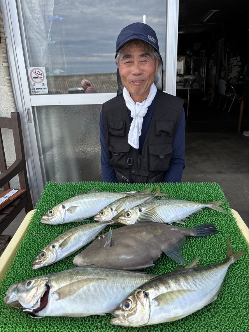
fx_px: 249
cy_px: 166
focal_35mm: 26
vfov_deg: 67.3
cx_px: 124
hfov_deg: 53.0
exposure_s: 1/1295
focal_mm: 5.96
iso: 50
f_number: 1.6
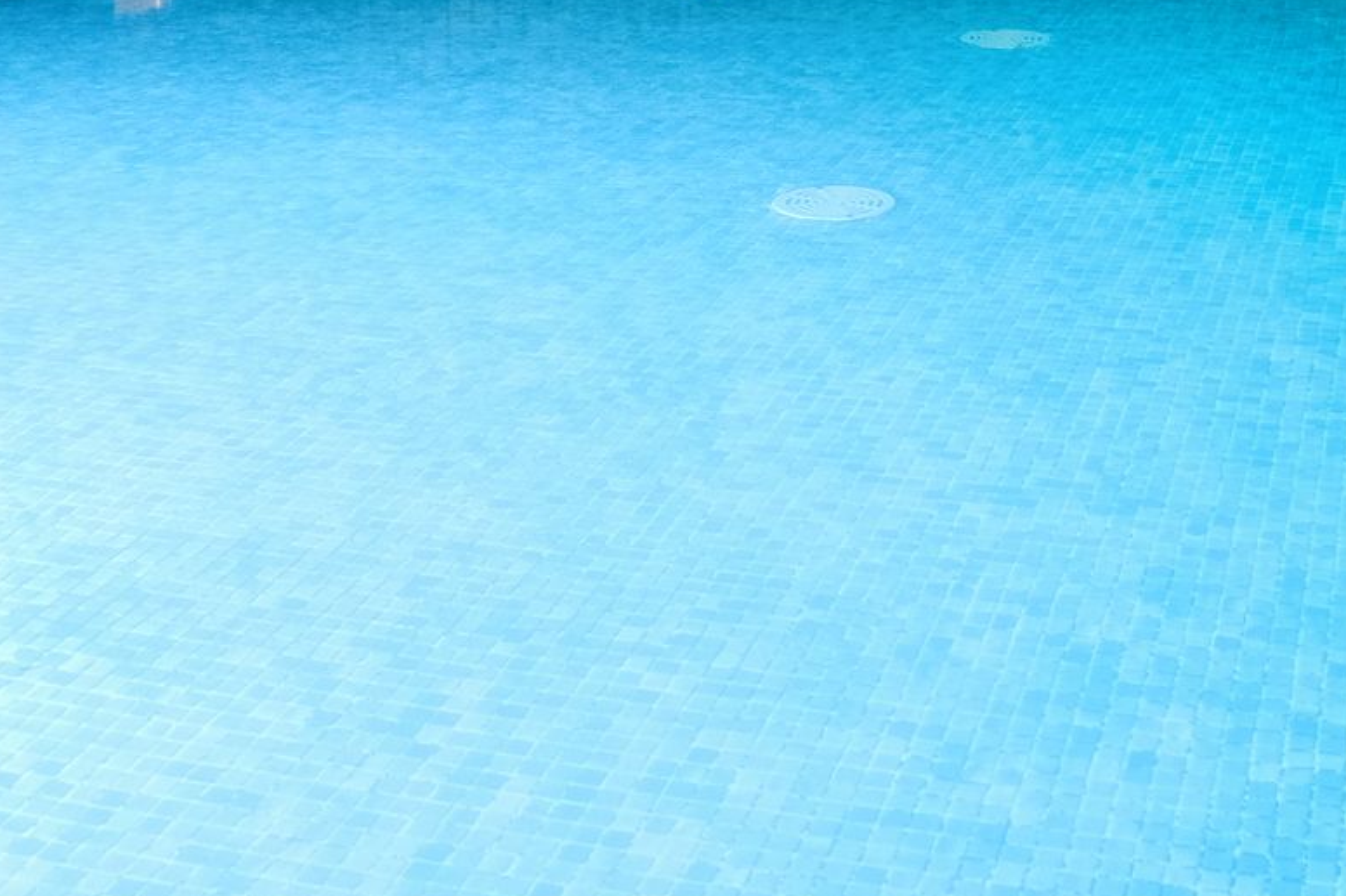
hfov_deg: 34.2
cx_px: 890
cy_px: -395
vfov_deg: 20.5
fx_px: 2168
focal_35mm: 58
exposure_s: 1/3
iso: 1600
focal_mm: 10
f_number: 4
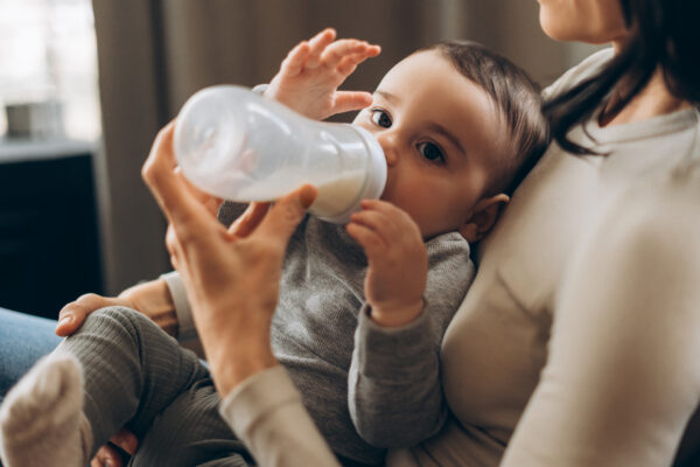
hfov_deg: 39.6
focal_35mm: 50
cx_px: 350
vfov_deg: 27.0
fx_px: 972
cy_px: 234
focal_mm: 50
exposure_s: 1/640
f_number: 2
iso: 250
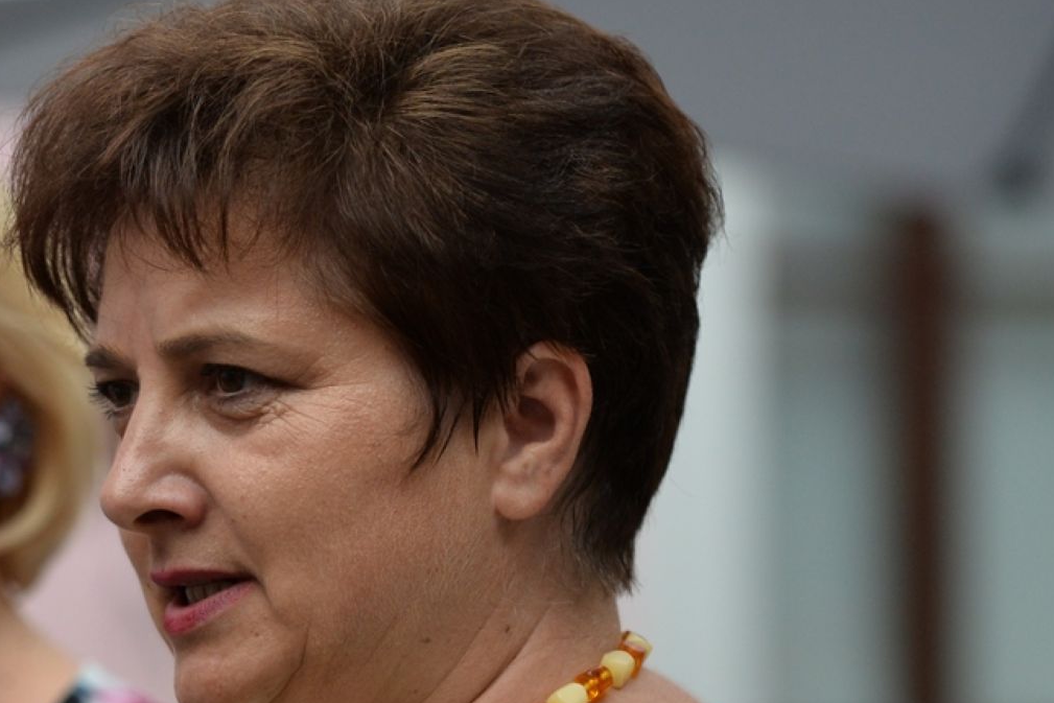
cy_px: 533
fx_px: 9428
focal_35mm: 322
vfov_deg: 4.3
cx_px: -75
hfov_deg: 6.4
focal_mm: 130
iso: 1000
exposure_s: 1/1000
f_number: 2.8
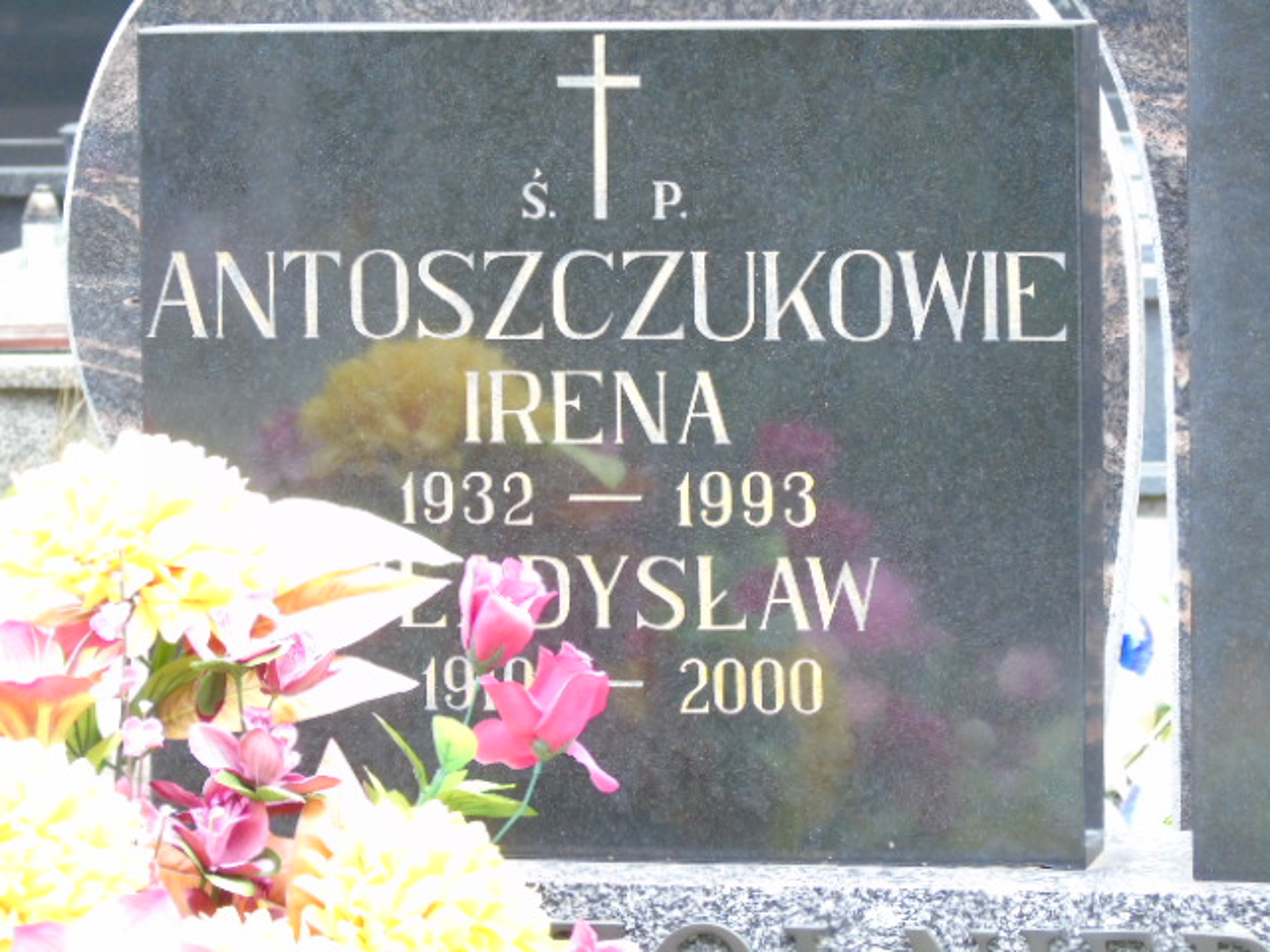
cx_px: 635
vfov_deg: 8.0
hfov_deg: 10.6
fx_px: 6824
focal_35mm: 186
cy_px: 476
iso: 400
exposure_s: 1/100
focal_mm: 33
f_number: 5
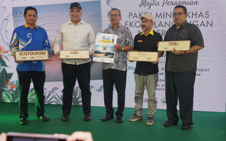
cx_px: 112
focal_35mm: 35
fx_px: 216
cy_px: 68
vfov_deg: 36.3
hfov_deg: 55.3
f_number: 6.3
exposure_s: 1/250
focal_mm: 34
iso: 1000
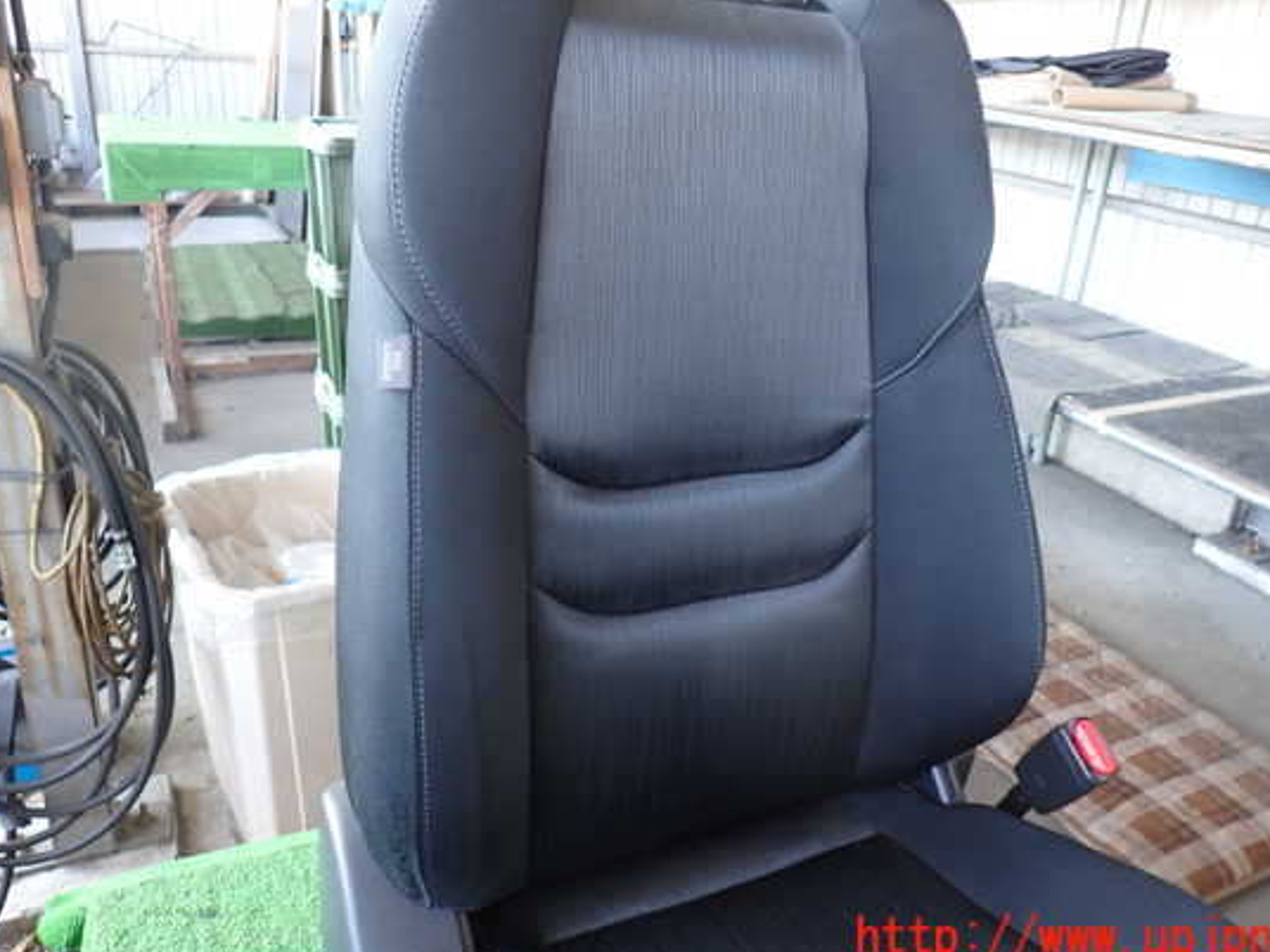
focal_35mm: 28
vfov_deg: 49.7
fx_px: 1027
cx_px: 680
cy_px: 436
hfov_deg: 63.4
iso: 200
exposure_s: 1/40
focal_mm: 4.5
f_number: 2
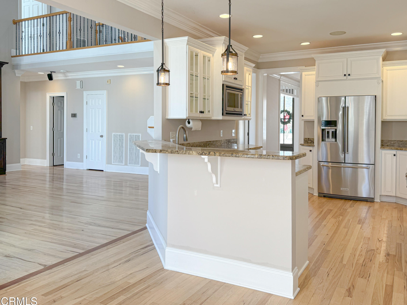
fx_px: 353
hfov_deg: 59.9
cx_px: 213
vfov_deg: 46.6
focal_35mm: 30
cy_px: 128
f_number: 1.78
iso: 64
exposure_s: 1/120
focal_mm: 6.86
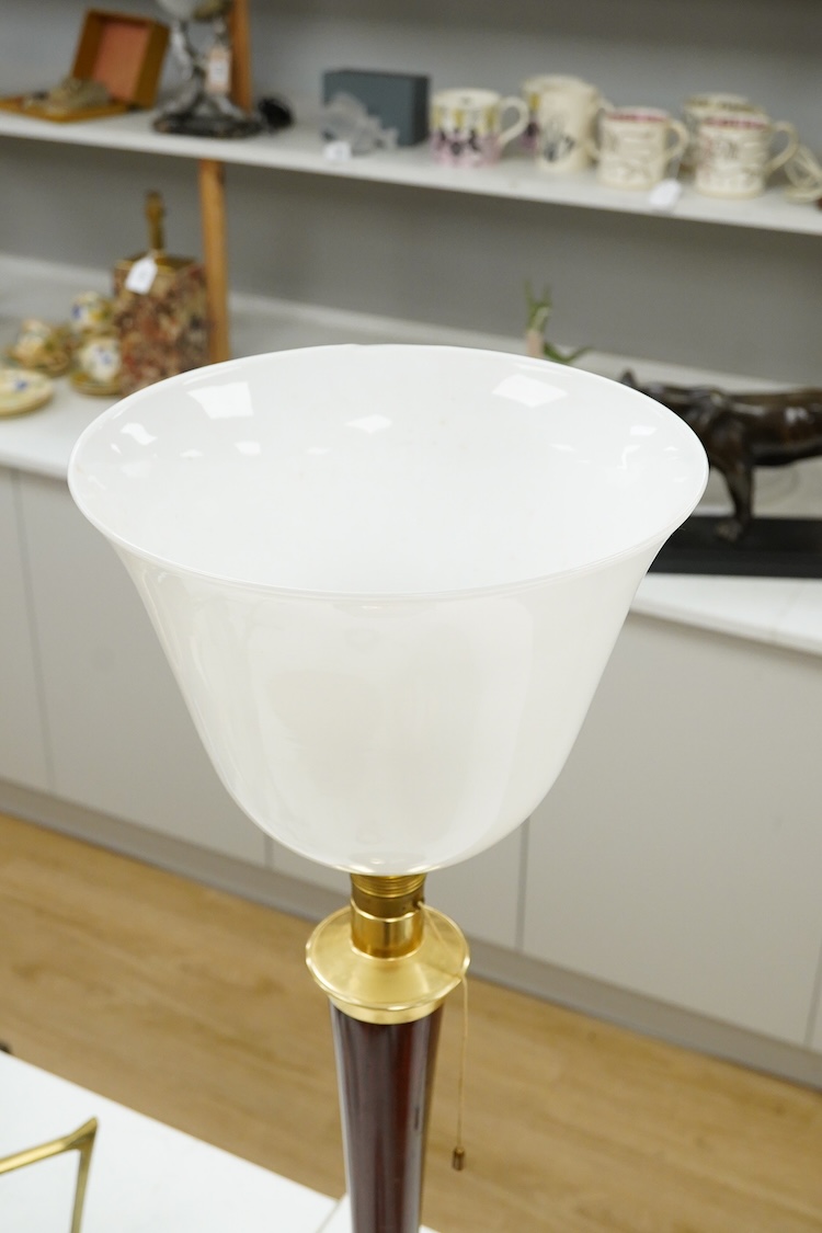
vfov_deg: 43.6
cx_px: 411
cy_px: 616
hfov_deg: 29.9
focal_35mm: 45
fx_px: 1541
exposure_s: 1/200
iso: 2500
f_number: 10
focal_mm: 30
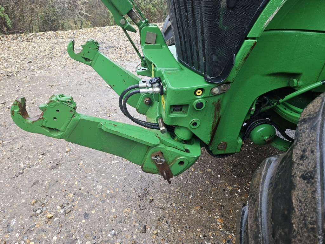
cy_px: 122
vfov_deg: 58.9
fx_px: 216
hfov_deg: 73.9
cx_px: 162
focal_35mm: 23
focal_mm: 5.4
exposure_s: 1/180
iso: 80
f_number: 1.8
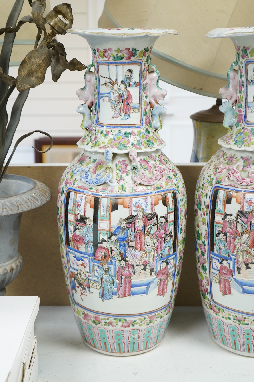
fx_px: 519
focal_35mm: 49
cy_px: 191
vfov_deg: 40.4
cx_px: 127
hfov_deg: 27.5
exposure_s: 1/125
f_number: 5.6
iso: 2500
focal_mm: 49
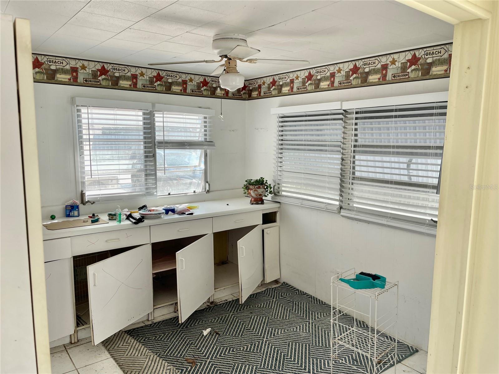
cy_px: 187
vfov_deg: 53.1
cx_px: 250
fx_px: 375
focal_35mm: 26
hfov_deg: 67.3
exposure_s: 1/172
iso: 32
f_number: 1.6
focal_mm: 4.2
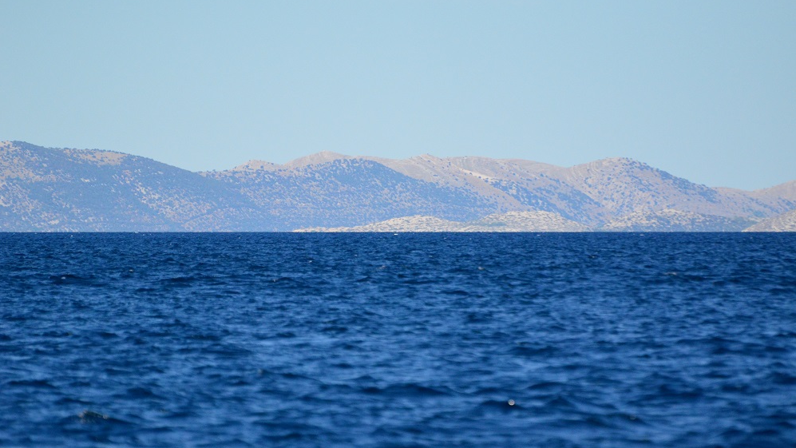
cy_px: 209
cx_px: 398
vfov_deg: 2.6
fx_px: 9963
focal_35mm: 472
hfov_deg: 4.6
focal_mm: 300
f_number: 5.6
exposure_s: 1/8000
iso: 1400
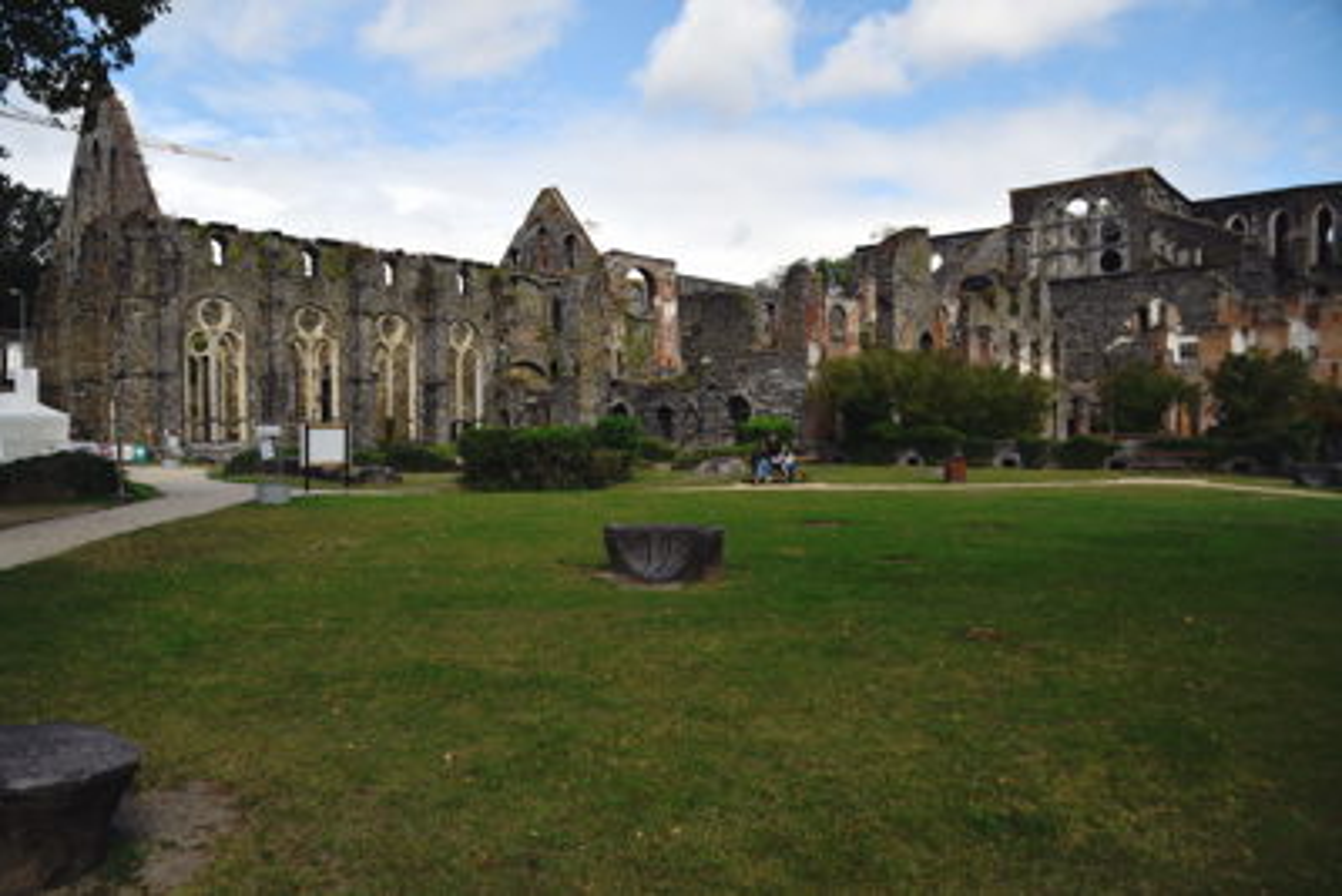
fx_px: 895
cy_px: 448
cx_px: 671
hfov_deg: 73.7
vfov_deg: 53.2
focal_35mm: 24
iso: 100
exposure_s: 1/2000
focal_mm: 16
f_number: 4.5
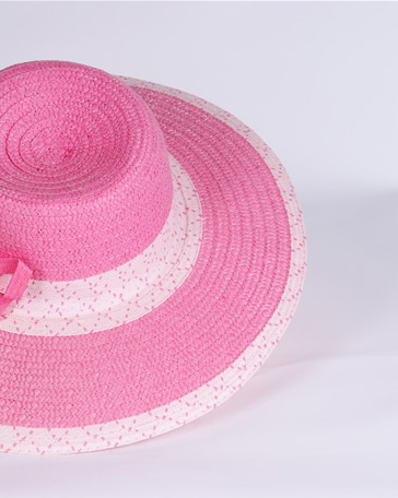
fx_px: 1887
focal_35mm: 128
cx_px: 51
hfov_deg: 12.0
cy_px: 251
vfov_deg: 15.1
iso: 100
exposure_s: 1/160
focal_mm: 60
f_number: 11
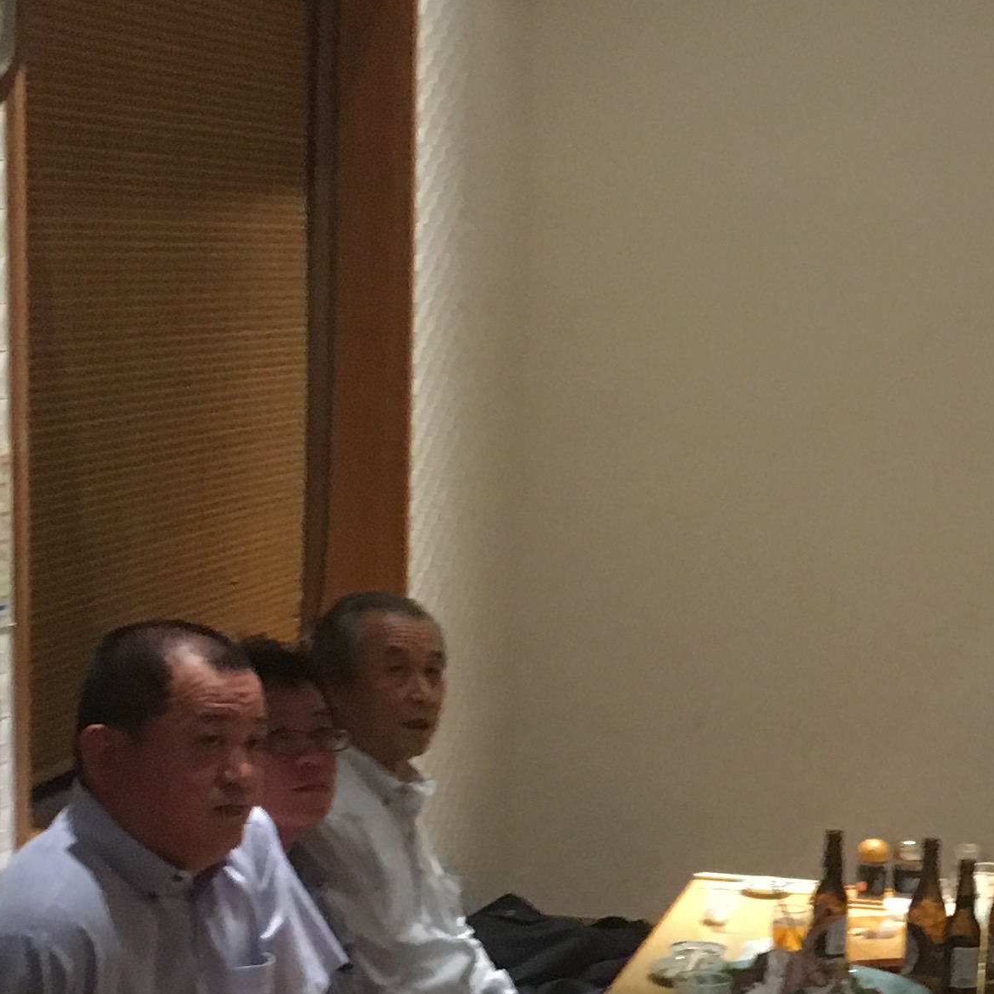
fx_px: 2859
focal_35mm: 88
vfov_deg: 19.5
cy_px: 835
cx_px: 997
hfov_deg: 19.2
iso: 200
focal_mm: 4.15
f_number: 2.2
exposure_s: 1/30
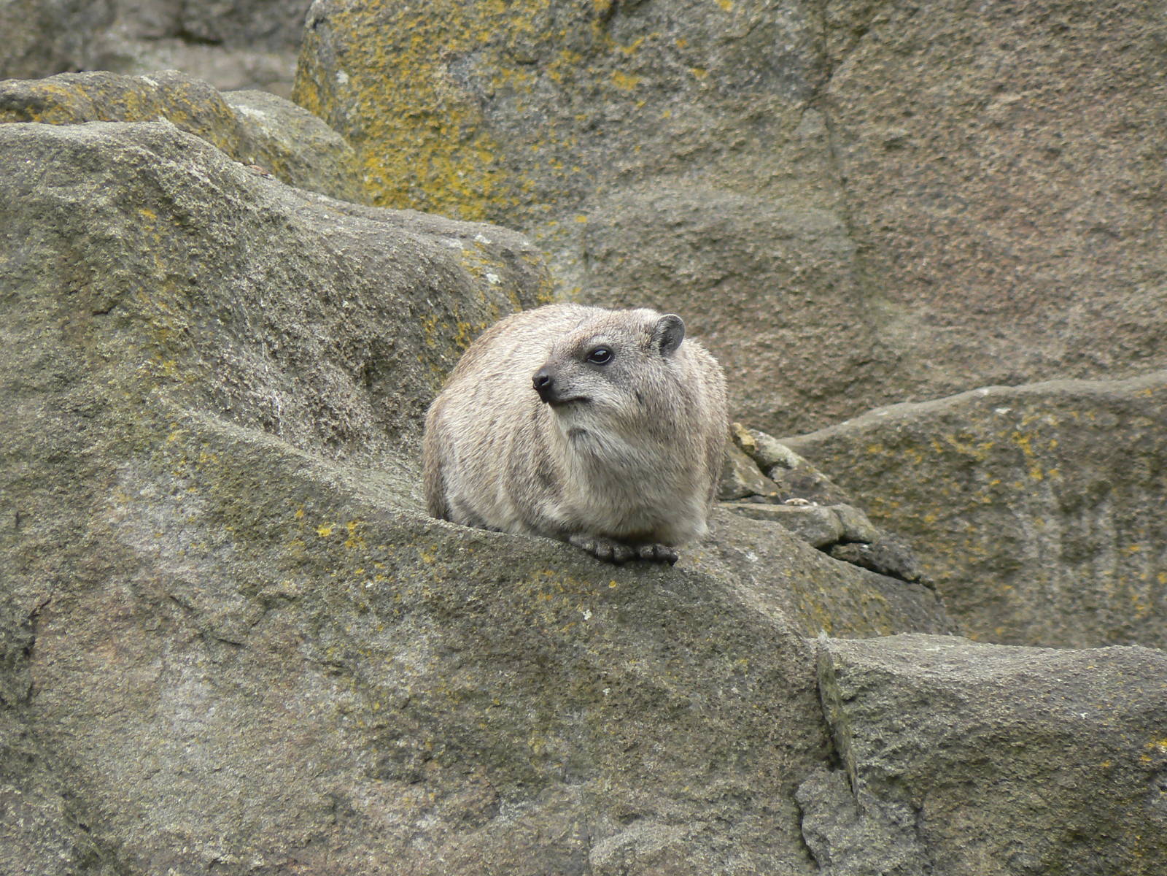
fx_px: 14564
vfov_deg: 3.4
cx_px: 584
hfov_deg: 4.6
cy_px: 438
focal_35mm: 432
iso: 100
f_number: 5
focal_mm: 72
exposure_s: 1/100
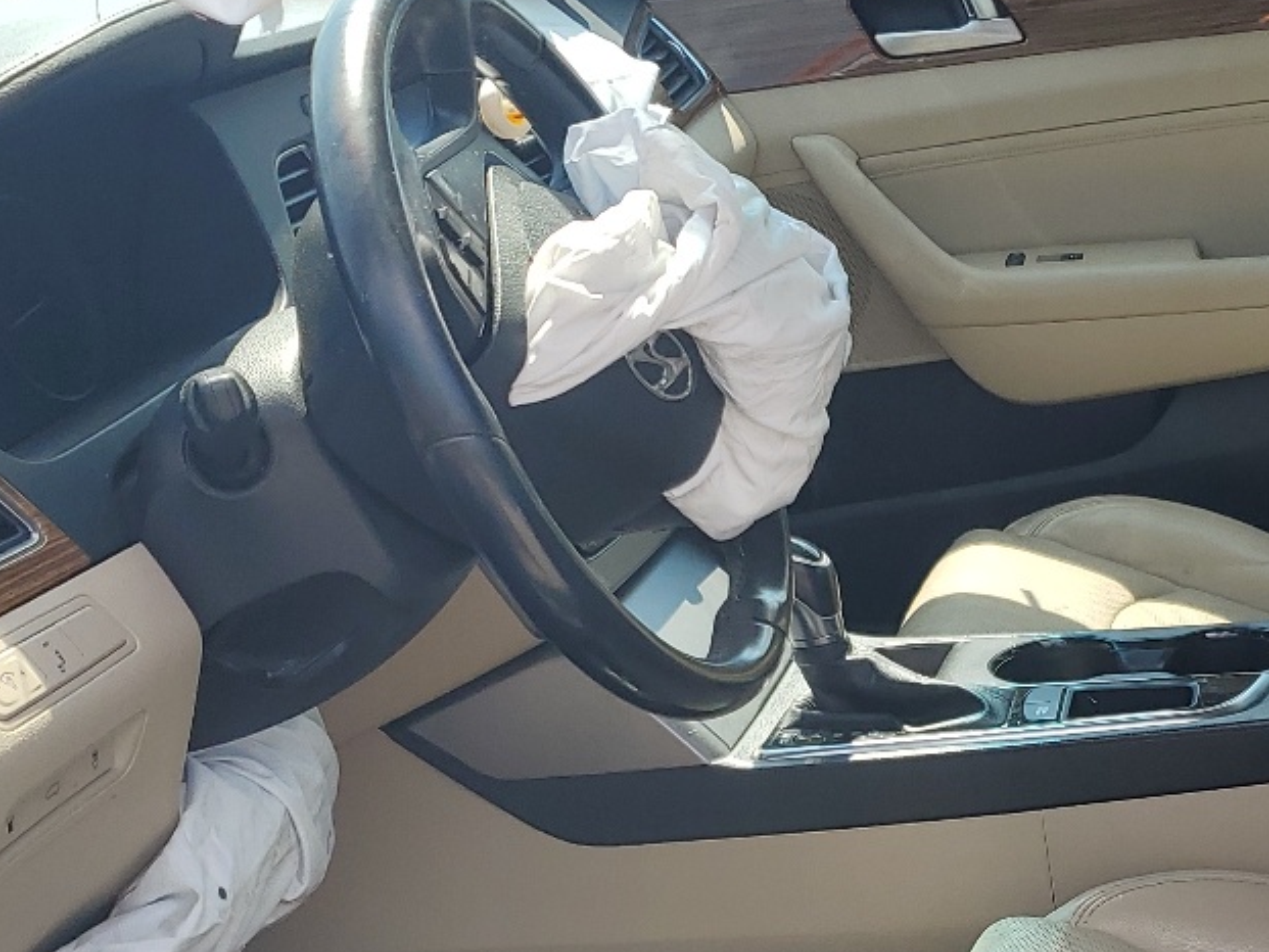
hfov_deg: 28.3
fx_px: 2457
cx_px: 1032
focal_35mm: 67
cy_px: 803
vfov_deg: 21.6
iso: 50
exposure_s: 1/769
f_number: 1.5
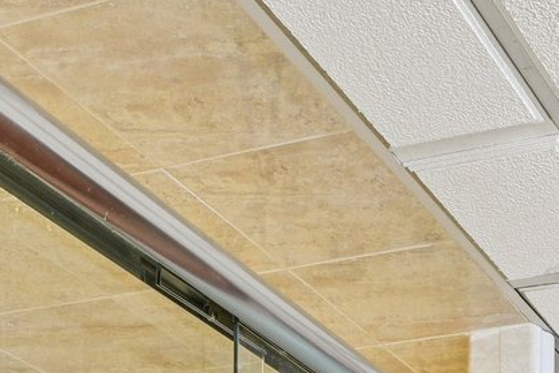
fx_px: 1071
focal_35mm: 69
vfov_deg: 13.7
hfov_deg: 23.9
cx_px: 810
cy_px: 911
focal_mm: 14
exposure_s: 1/15
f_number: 8
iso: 280
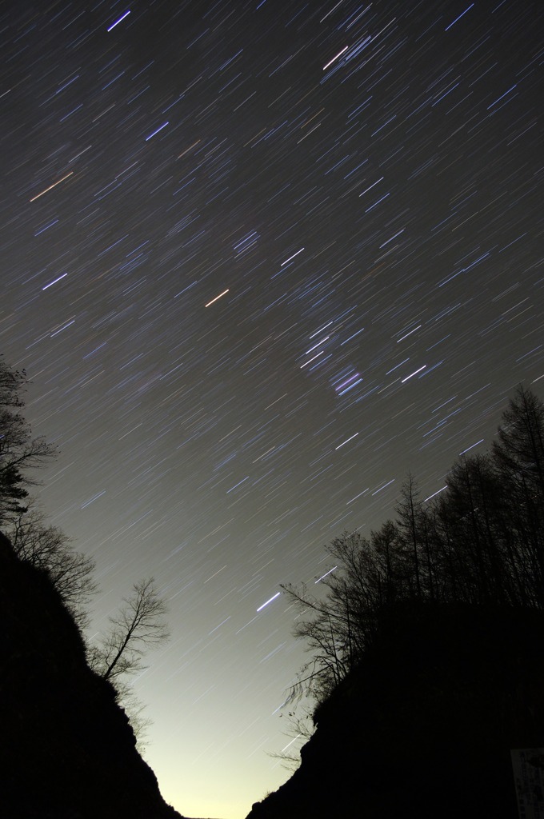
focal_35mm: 27
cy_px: 410
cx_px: 272
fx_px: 614
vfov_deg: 67.4
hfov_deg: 47.8
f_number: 4.5
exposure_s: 593
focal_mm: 18
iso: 400
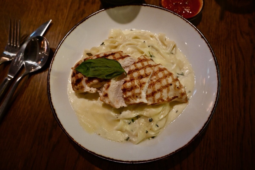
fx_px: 170
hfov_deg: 73.7
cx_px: 128
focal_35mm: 24
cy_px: 85
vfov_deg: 53.1
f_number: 3.5
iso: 3200
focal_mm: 16
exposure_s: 1/60
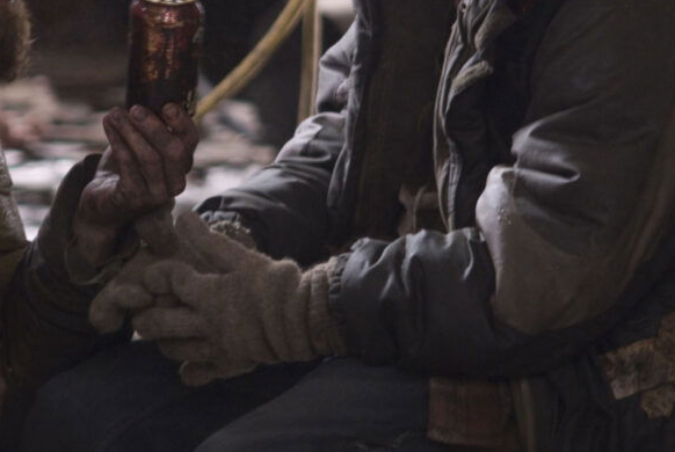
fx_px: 5199
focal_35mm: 277
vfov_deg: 5.0
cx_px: 208
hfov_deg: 7.4
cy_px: 67
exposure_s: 1/15
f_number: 2.8
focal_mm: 105
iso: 400
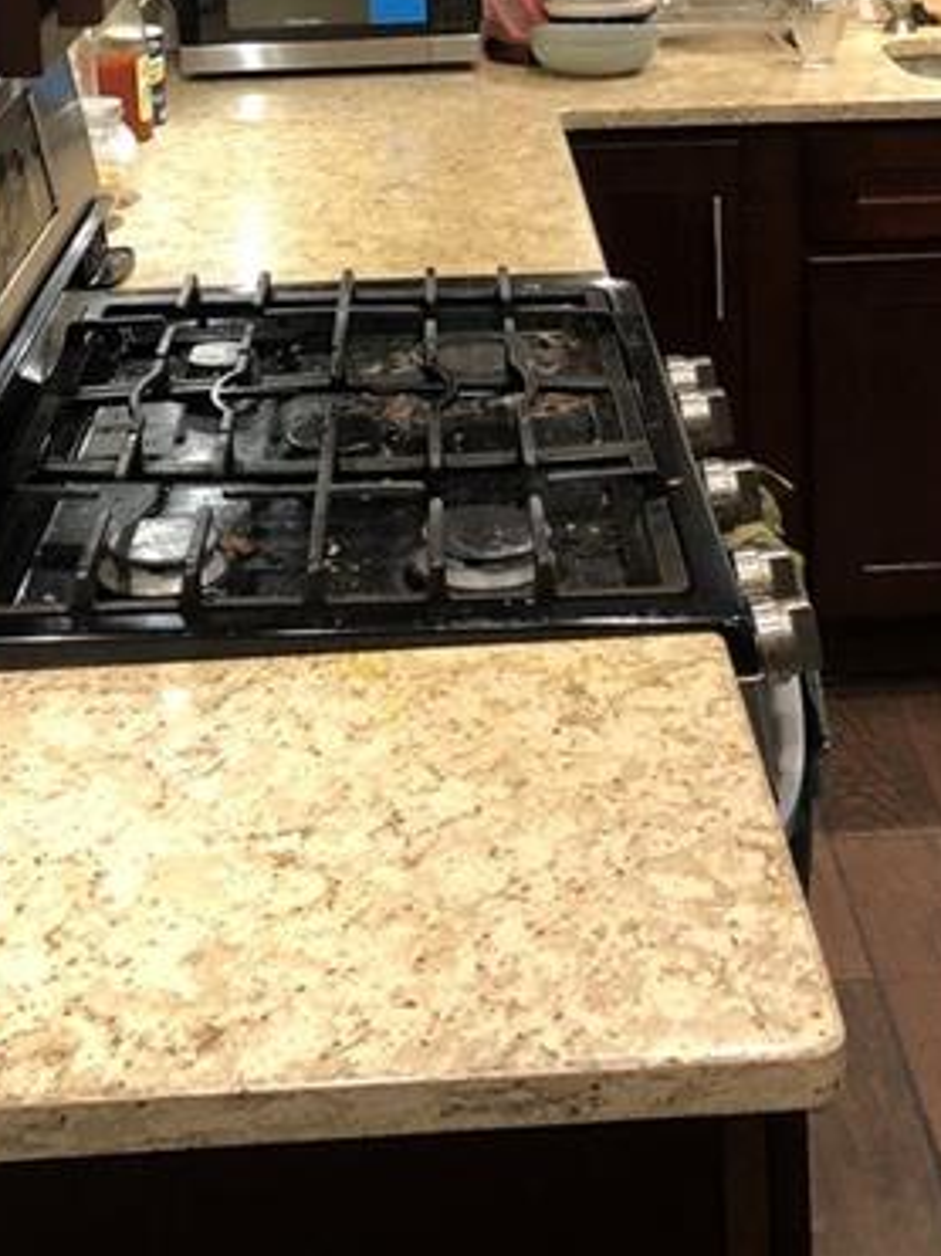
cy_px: 41
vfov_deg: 31.1
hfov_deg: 25.2
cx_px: 494
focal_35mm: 58
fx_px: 2103
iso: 64
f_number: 1.8
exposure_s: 1/15
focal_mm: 4
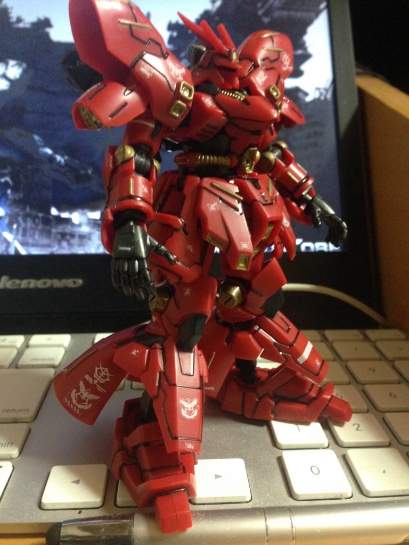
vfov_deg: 55.4
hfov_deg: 42.9
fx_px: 520
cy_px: 272
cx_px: 204
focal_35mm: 33
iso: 400
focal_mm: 4.12
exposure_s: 1/15
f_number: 2.4
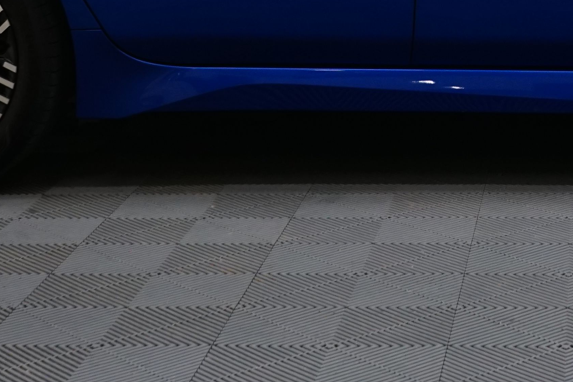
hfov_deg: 18.2
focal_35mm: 110
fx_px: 1751
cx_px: 547
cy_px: -204
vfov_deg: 11.9
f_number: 7.1
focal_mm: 31
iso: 1250
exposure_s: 1/40
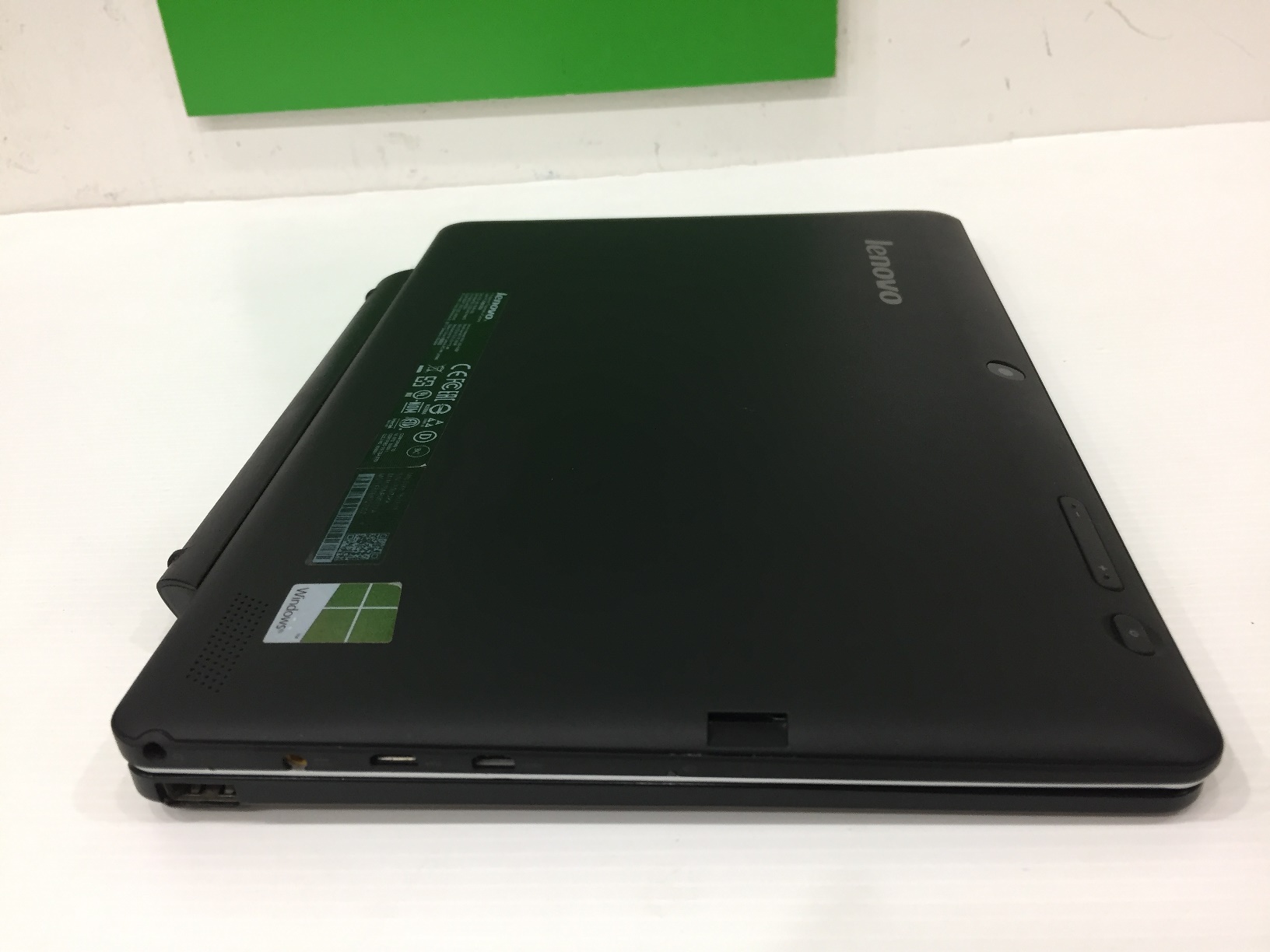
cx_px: 635
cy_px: 476
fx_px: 1064
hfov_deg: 61.7
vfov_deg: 48.2
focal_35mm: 29
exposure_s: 1/33
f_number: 2.2
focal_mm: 4.15
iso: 125
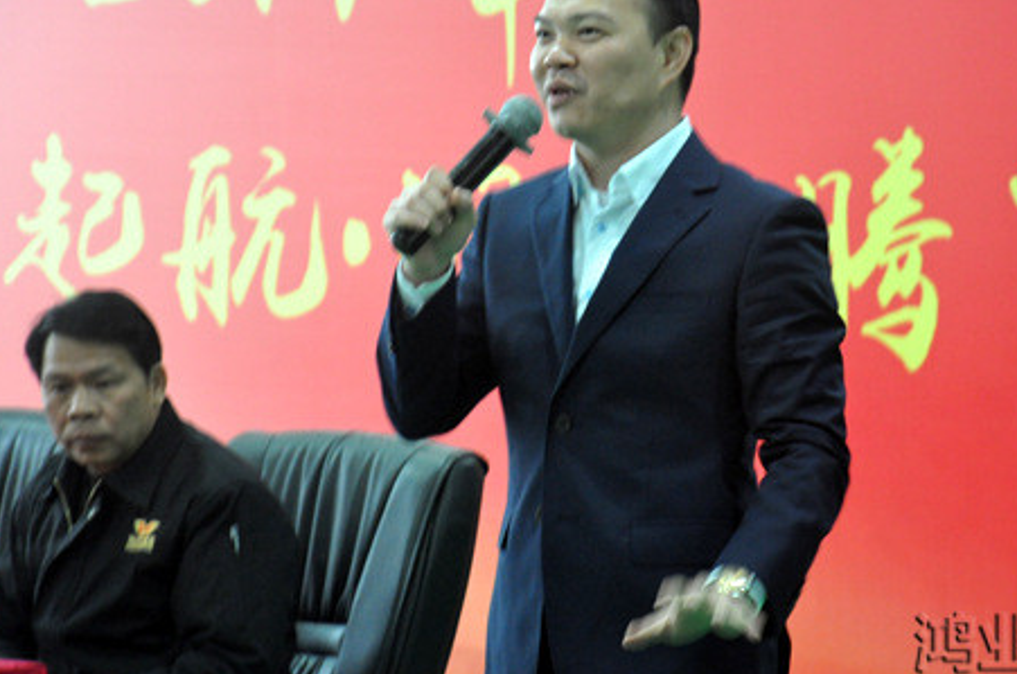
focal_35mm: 210
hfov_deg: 9.8
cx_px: 589
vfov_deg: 6.5
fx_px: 5913
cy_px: 284
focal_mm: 105
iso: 1600
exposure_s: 1/15
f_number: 5.6
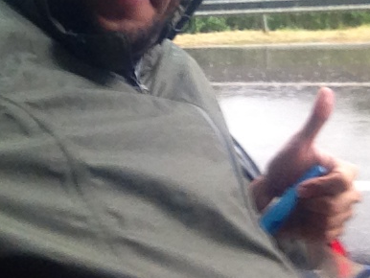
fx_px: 620
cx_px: 198
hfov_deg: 33.2
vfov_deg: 24.8
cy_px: 53
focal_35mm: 58
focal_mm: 1.85
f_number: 2.4
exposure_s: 1/40
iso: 160
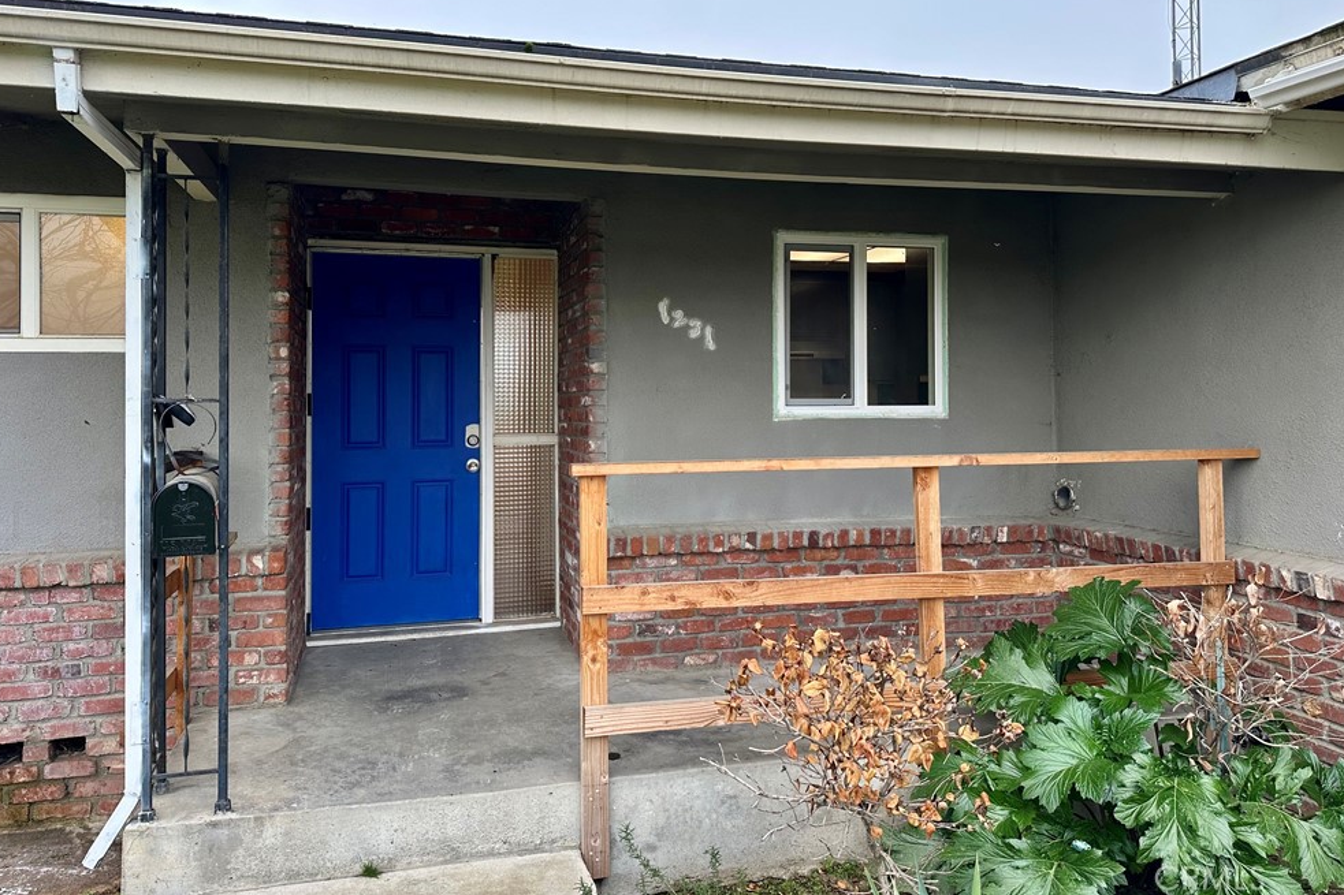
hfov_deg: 69.4
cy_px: 373
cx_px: 656
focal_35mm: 26
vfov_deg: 49.3
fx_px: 970
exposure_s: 1/172
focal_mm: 6.86
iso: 80
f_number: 1.78
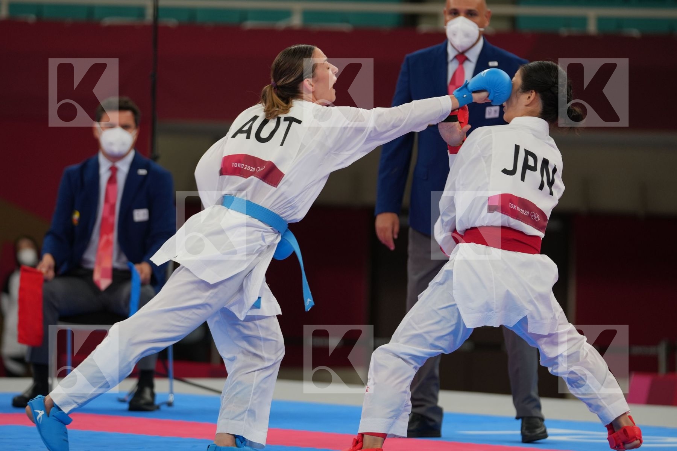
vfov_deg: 6.0
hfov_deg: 9.0
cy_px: 226
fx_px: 4287
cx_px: 338
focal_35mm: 228
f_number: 2.8
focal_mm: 152
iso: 500
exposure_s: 1/1000
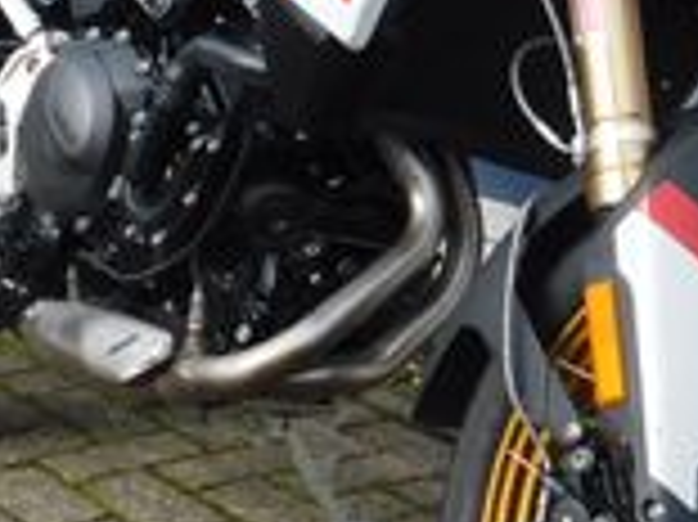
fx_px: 1914
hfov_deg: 20.6
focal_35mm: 95
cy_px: 104
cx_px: 423
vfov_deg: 15.4
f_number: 3
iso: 125
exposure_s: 1/640
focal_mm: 4
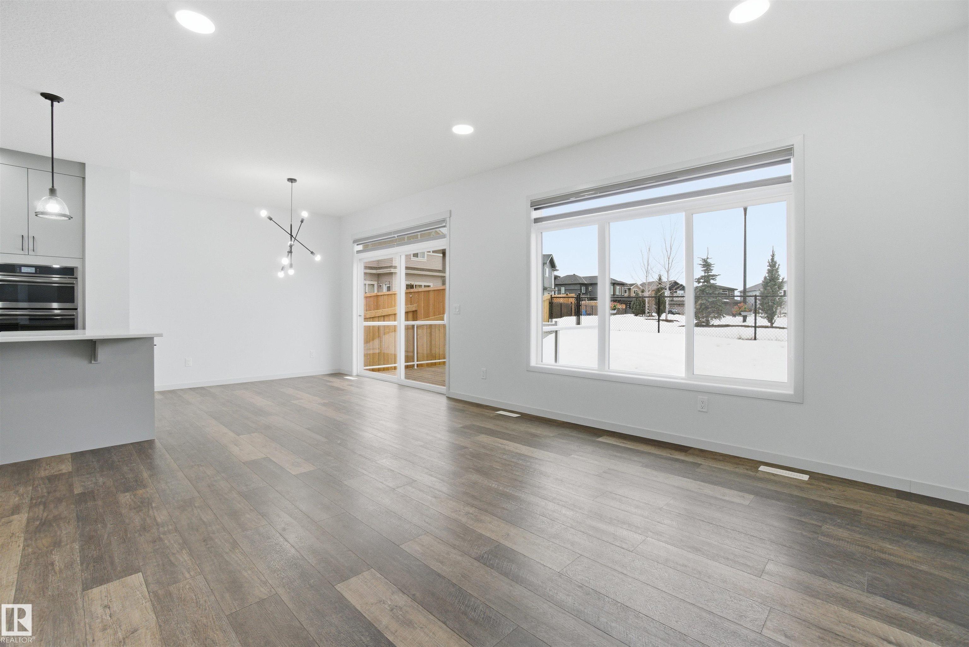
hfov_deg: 100.4
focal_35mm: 15
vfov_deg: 77.4
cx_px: 484
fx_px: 404
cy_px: 324
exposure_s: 1/640
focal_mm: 10
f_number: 8
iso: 400
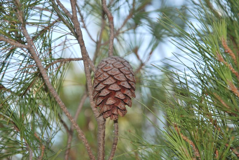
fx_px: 1047
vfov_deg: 8.7
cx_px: 120
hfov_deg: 13.0
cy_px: 80
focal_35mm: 158
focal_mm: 105
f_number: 6.3
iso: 100
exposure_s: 1/200
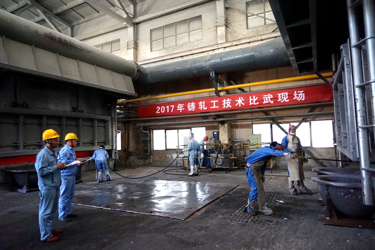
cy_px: 125
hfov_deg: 73.7
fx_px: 250
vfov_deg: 53.2
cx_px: 188
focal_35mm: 24
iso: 6400
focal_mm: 24
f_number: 3.5
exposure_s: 1/160
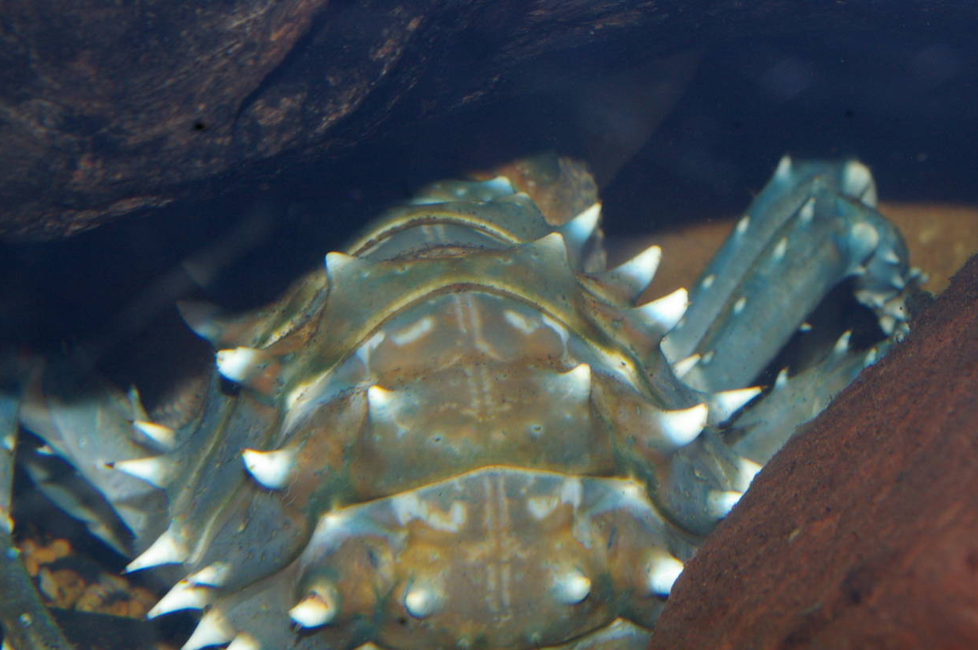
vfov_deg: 17.5
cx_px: 467
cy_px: 346
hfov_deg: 26.0
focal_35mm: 78
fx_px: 2117
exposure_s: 1/60
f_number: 16
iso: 400
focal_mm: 40
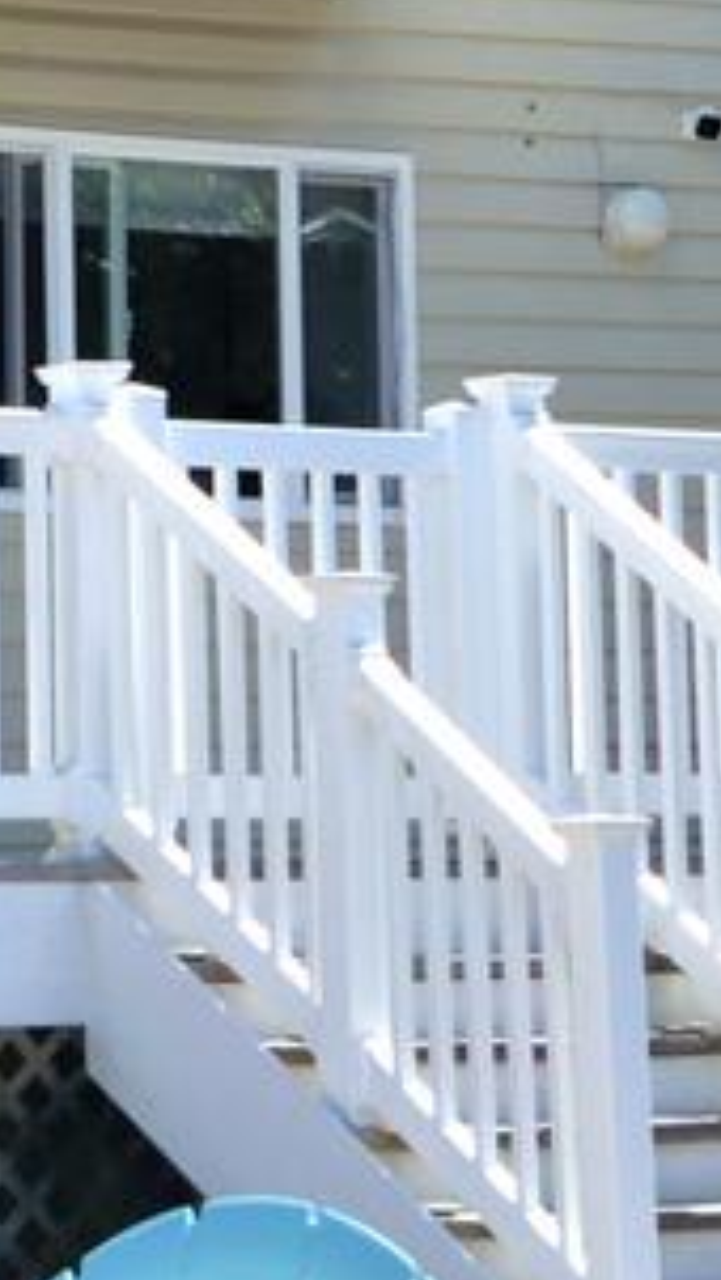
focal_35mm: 213
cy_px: 74
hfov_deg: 5.7
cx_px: -148
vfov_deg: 10.1
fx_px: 7235
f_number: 5.6
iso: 100
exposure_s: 1/320
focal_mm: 20
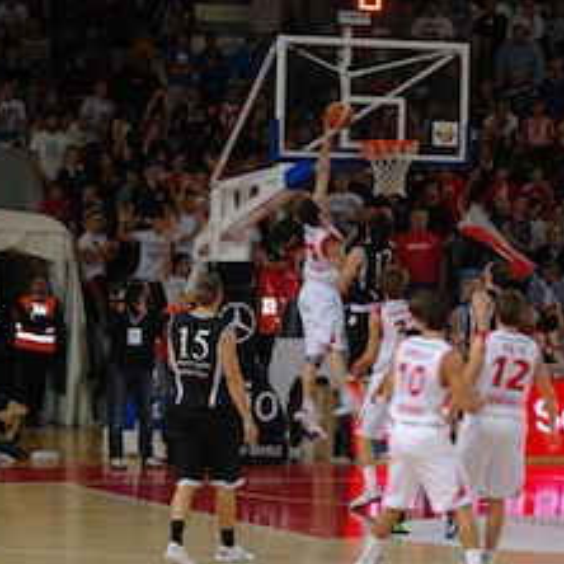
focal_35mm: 176
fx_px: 3244
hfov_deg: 9.9
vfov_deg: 9.9
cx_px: 432
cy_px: 315
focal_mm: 75
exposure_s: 1/50
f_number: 4.5
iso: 400
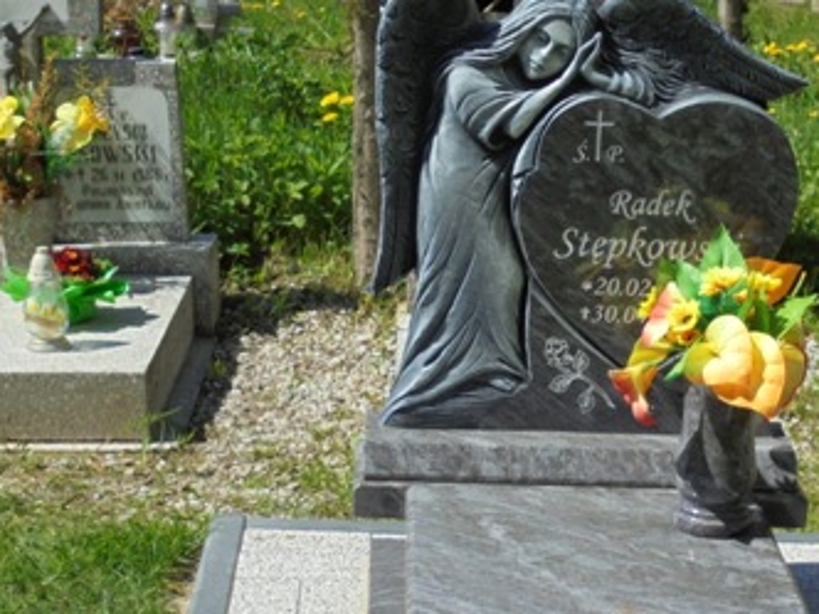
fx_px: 1964
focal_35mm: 83
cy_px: 513
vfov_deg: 17.6
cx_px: 550
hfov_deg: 23.4
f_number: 4.5
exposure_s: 1/640
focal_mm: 7.8
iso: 100
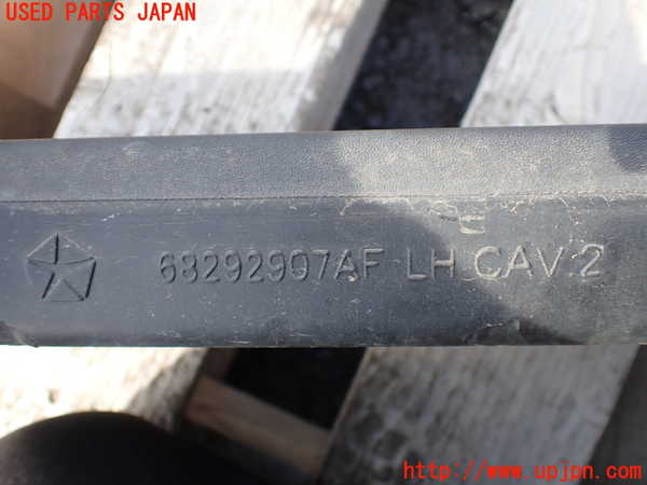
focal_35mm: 30
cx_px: 324
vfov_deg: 46.8
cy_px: 242
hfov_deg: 60.0
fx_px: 561
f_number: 2.3
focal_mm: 5.4
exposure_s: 1/250
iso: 100
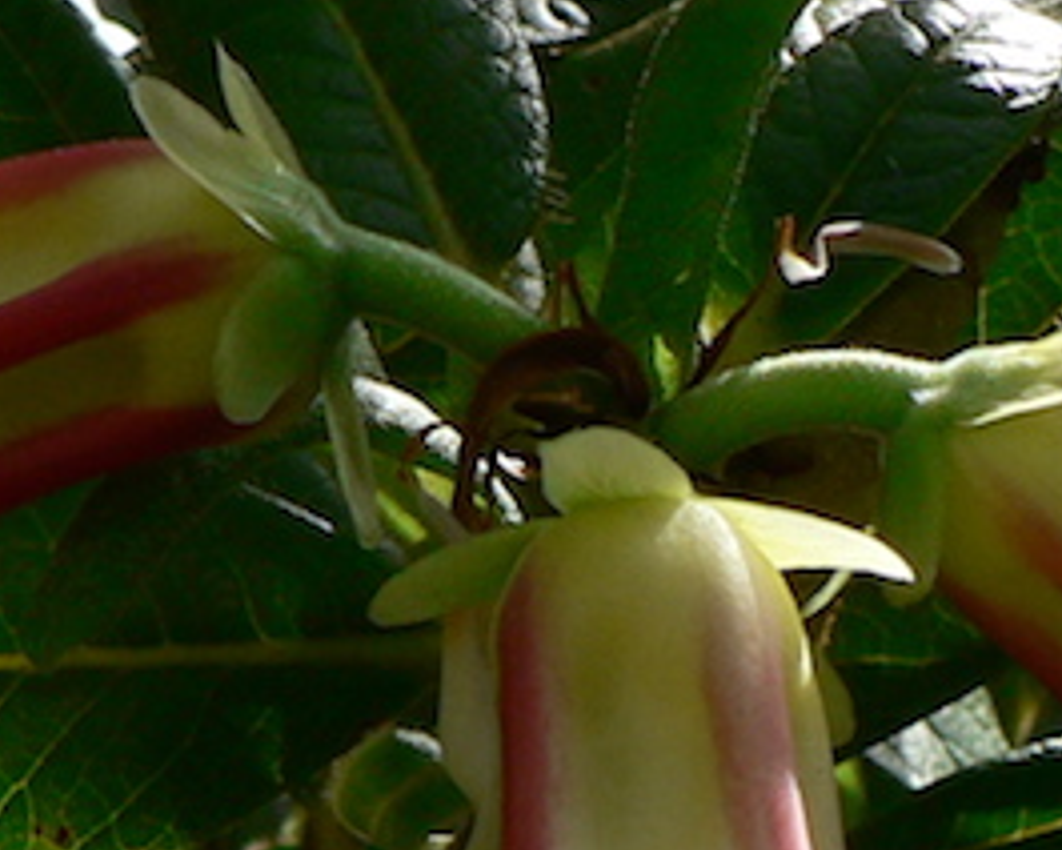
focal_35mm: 159
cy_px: 966
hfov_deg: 12.1
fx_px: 4998
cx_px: 453
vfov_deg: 9.6
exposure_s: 1/320
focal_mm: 6
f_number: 4
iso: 80
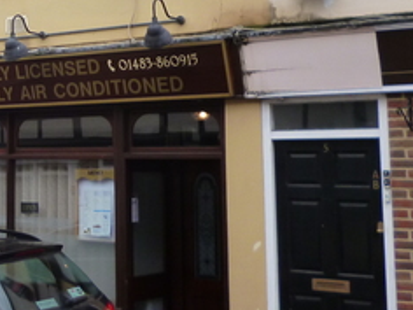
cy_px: 53
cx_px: -68
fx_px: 907
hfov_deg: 23.7
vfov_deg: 19.2
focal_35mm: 76
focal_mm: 5
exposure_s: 1/250
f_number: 3.1
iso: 160
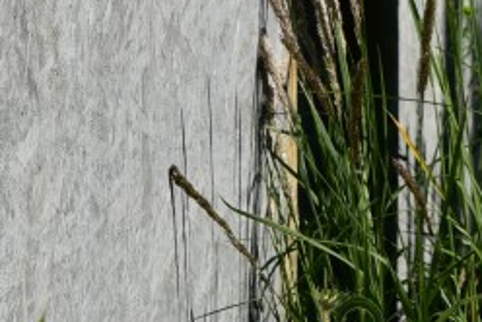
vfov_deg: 4.6
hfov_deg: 6.8
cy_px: -177
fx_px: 4021
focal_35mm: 300
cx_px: 663
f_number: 11
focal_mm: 62
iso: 280
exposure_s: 1/500
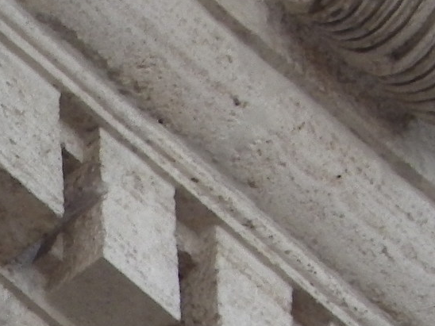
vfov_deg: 0.6
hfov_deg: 0.8
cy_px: 382
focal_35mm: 2336
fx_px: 29355
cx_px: -333
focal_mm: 95.6
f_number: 5.9
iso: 200
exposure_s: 1/125
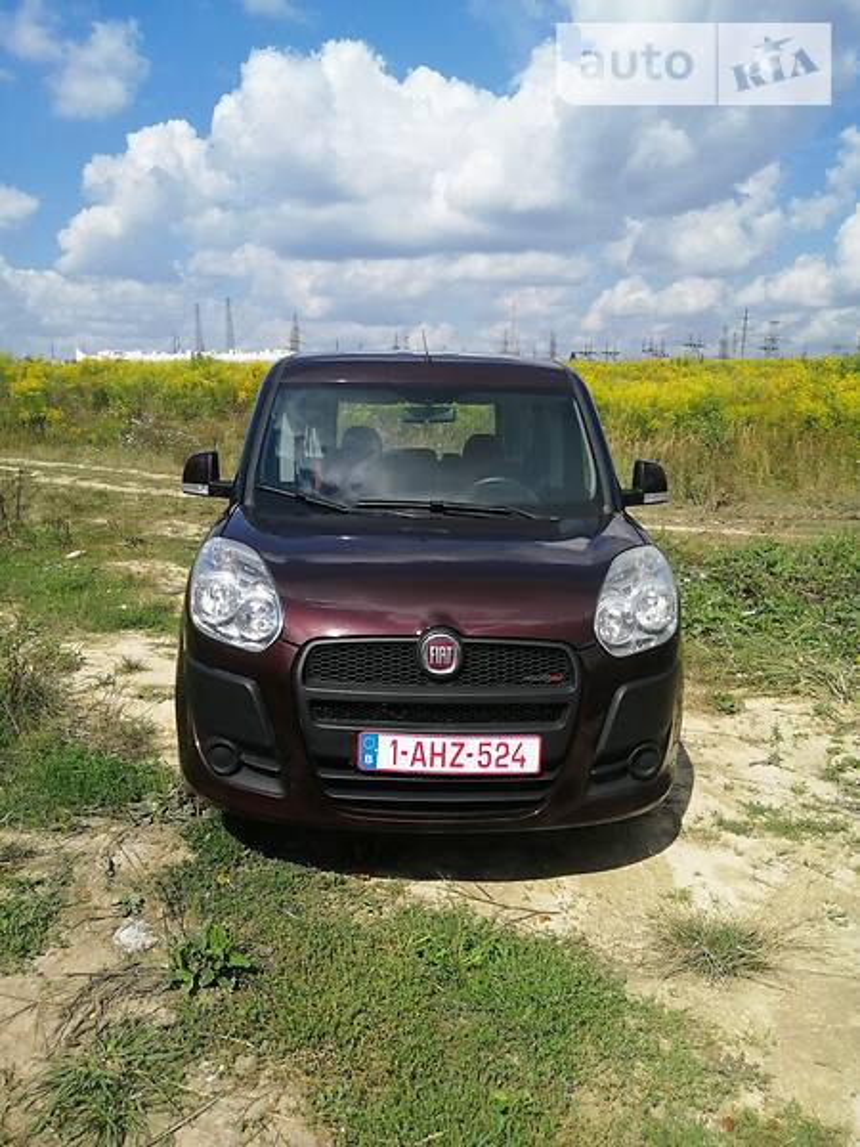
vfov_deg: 67.3
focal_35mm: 26
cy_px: 574
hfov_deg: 53.1
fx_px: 861
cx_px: 430
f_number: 1.8
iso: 50
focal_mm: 3.6
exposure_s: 1/2740
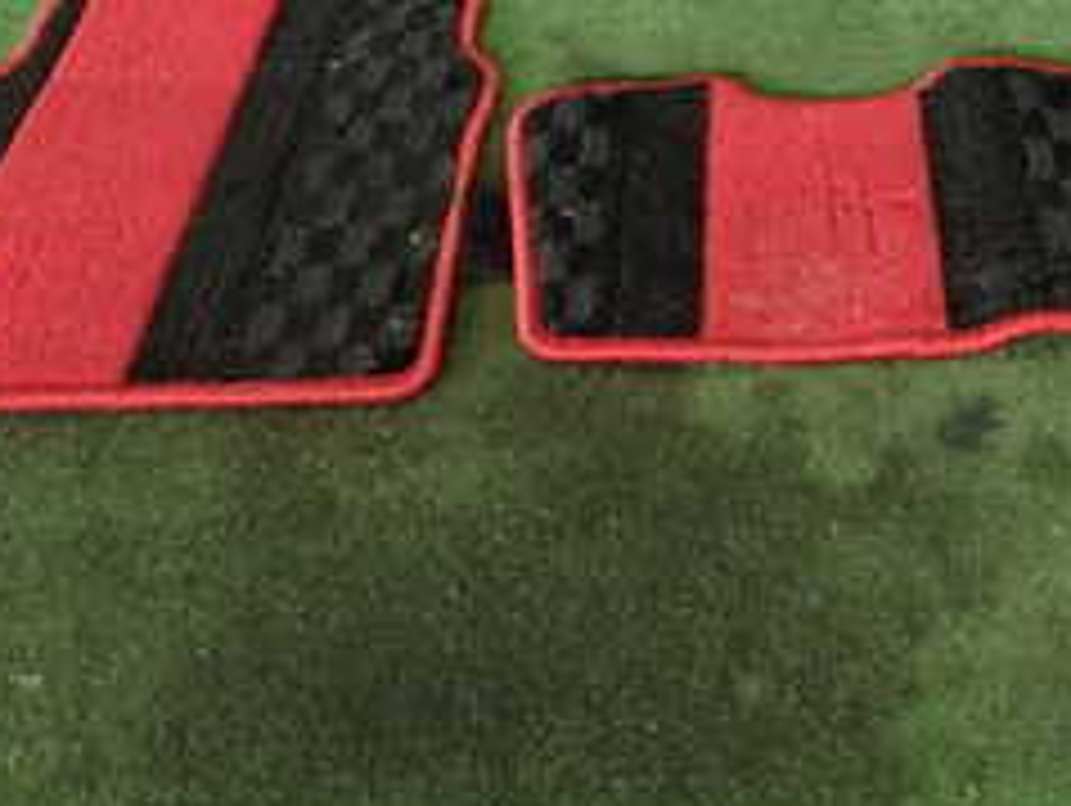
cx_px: 855
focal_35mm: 63
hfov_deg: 30.0
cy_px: -176
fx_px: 1951
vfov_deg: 21.6
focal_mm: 4.5
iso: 200
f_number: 2
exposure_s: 1/40
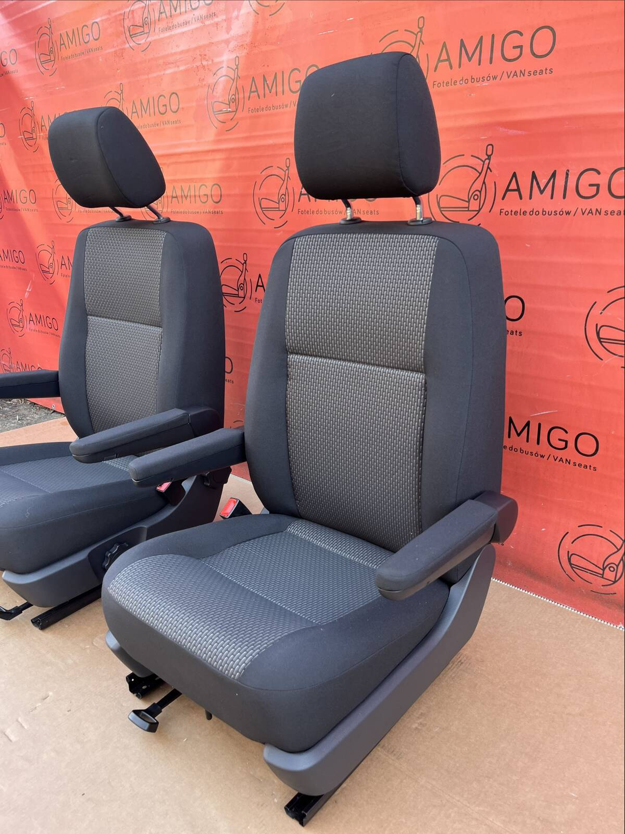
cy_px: 417
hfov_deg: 53.1
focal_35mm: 26
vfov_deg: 67.3
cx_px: 312
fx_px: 626
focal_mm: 5.1
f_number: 1.6
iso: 80
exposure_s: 1/121
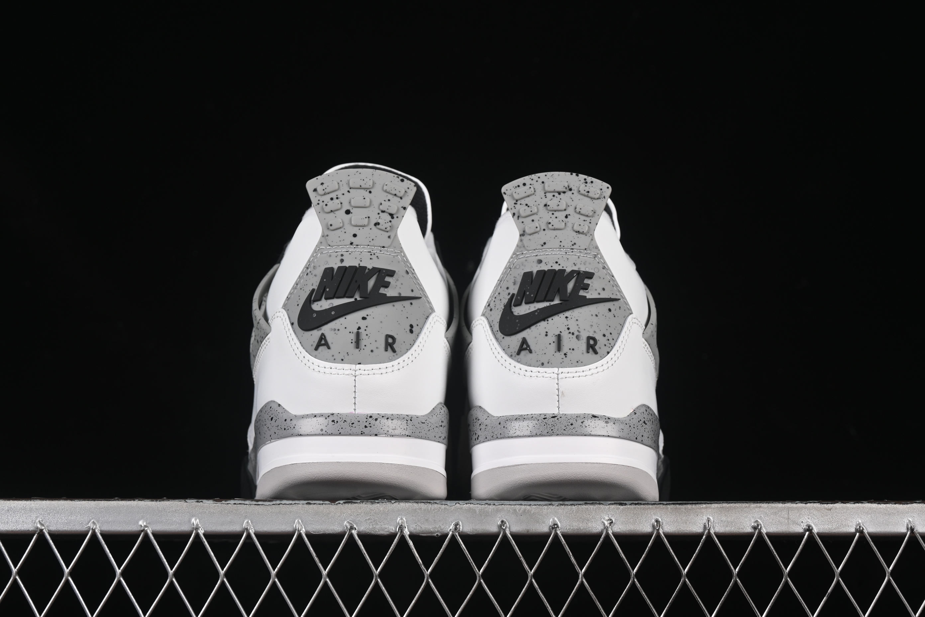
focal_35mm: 75
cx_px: 462
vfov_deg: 18.2
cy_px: 308
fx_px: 1927
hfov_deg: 27.0
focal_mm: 50
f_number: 8
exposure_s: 1/80
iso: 160
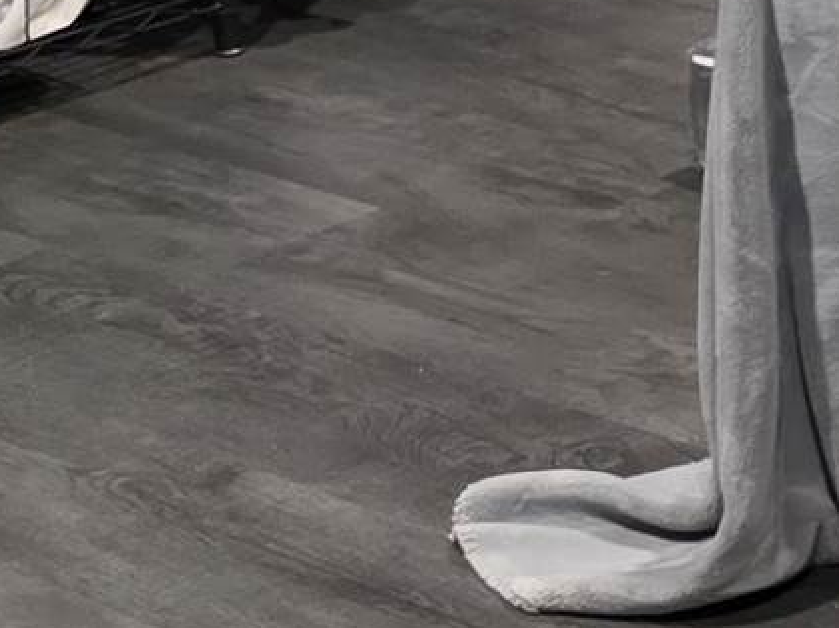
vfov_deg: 8.6
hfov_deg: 9.8
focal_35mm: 168
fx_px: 4068
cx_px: 2270
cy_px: -349
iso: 1000
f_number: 1.7
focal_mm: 6.3
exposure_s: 1/120
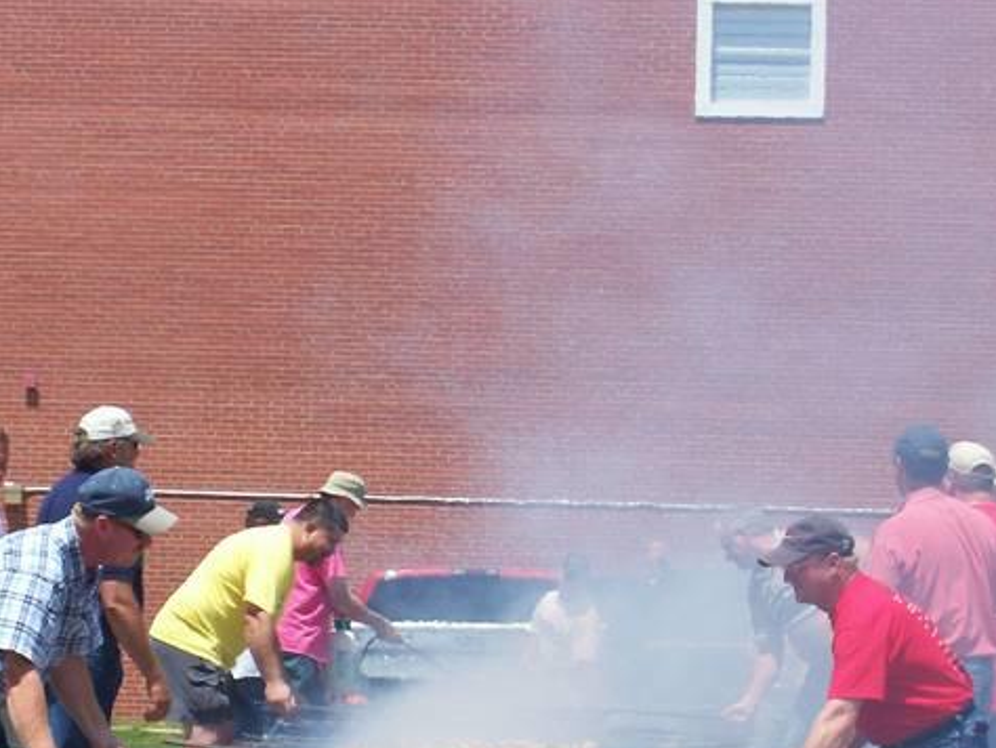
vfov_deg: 8.6
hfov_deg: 11.5
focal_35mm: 172
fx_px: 4951
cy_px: 527
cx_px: 368
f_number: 4.6
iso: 80
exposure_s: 1/487
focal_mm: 16.8
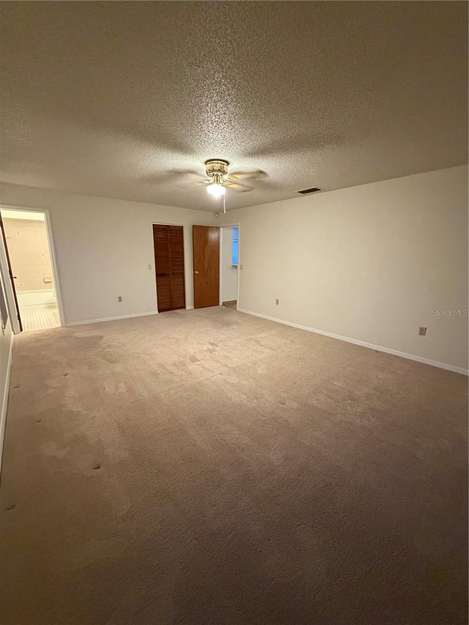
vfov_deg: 102.1
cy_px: 312
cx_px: 234
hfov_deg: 85.7
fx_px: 253
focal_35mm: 14
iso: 1000
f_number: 2.2
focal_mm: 2.22
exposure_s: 1/60
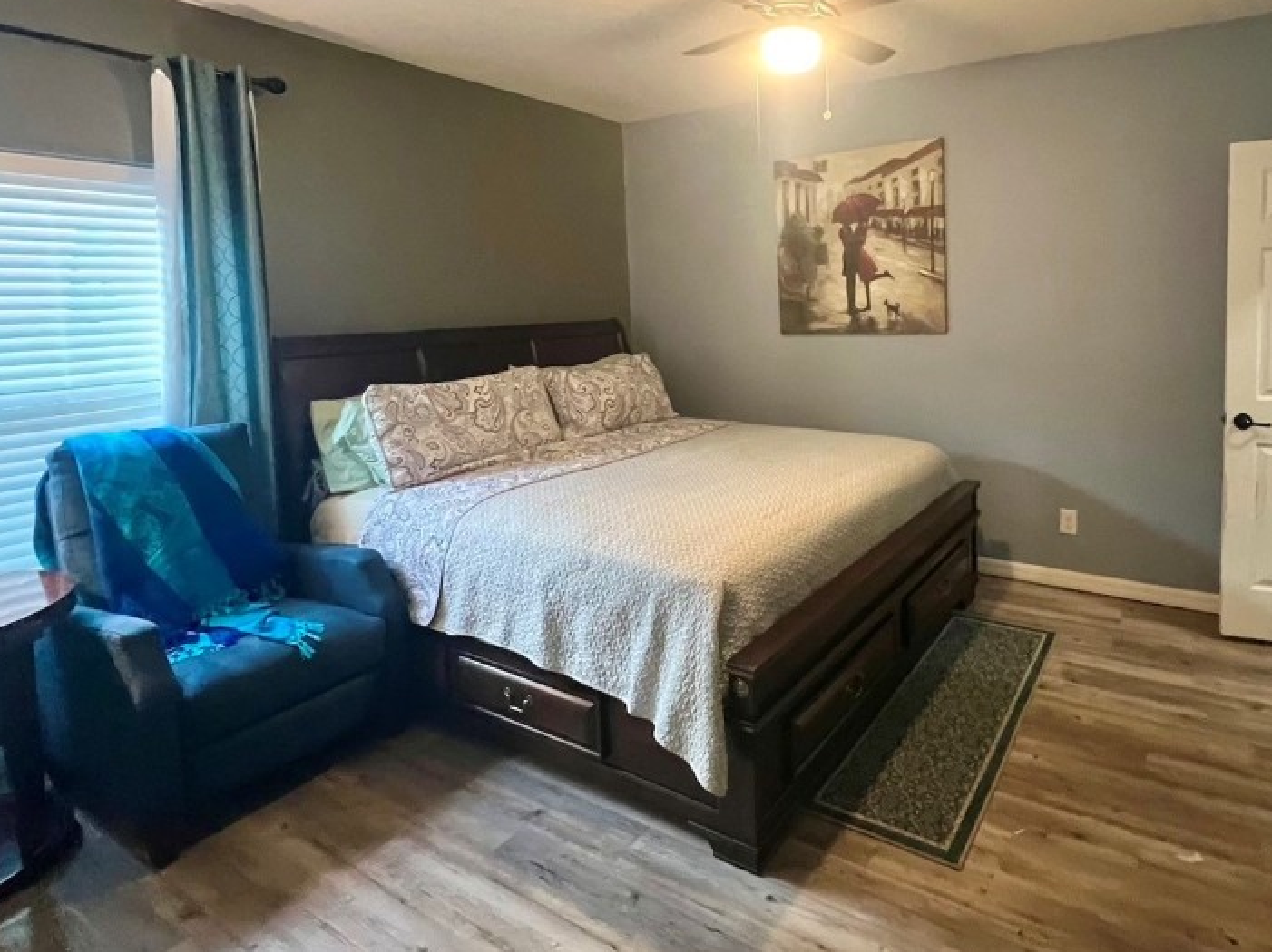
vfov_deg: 67.5
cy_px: 350
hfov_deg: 83.4
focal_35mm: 19
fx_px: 698
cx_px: 777
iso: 800
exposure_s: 1/60
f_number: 1.8
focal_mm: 1.57
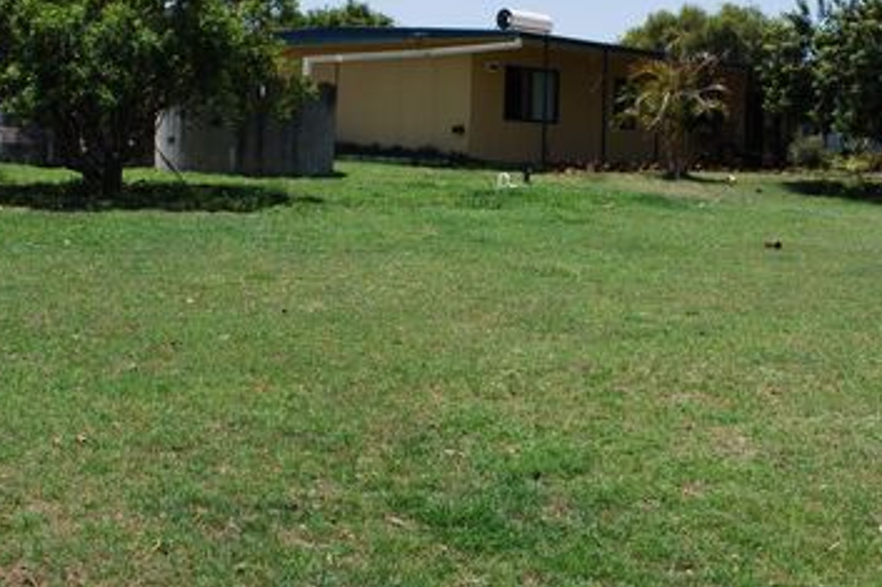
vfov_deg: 24.1
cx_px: 550
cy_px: 224
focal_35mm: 56
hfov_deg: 35.5
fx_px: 1371
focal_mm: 28
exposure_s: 1/250
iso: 100
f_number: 8
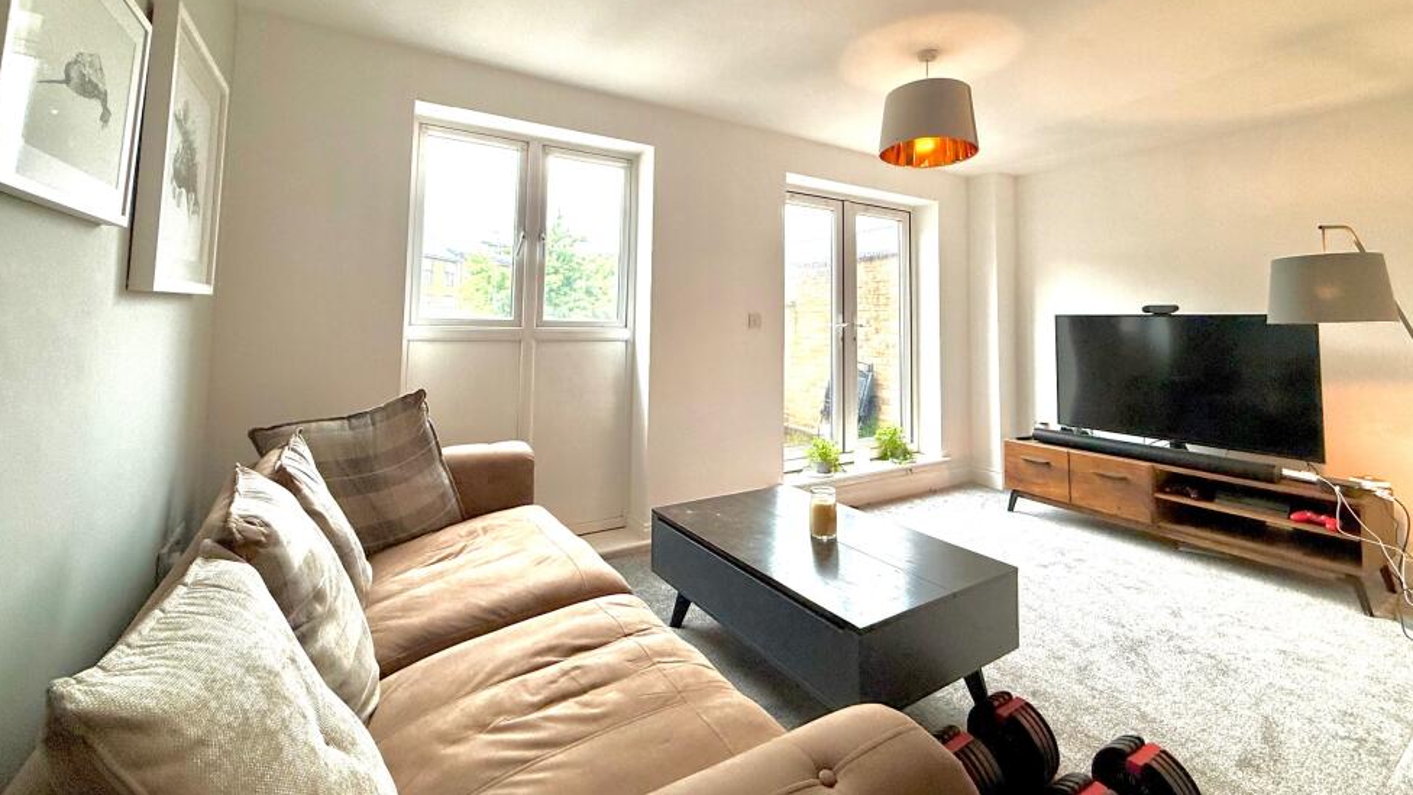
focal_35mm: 16
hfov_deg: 99.4
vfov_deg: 65.8
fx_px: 599
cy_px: 287
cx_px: 720
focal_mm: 2.22
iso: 125
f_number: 2.2
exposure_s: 1/100
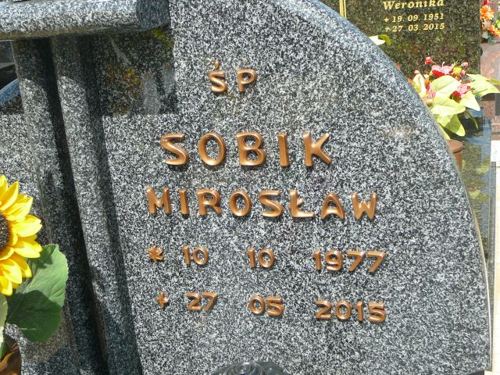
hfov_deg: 36.8
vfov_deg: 28.0
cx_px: 250
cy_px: 188
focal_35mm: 52
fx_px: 751
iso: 80
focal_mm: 7.8
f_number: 3.4
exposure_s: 1/500
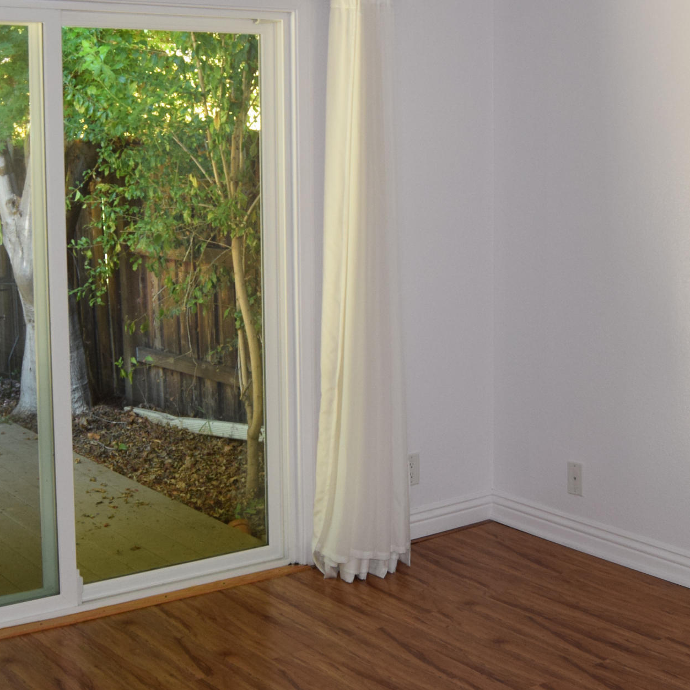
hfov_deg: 31.1
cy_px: 238
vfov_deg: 30.9
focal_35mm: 55
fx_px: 1240
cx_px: 325
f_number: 4.5
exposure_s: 1/80
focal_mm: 18
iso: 800
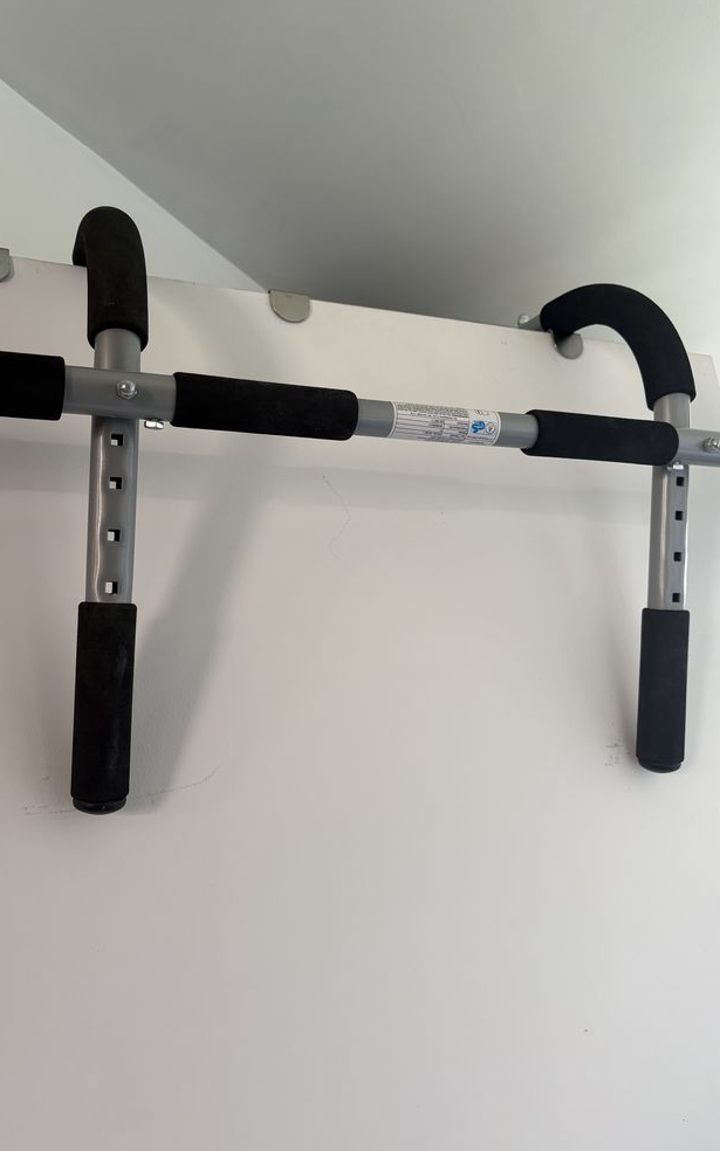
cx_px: 313
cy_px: 573
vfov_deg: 66.5
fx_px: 879
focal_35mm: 28
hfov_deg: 44.4
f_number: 1.6
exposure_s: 1/67
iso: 125
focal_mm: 5.96
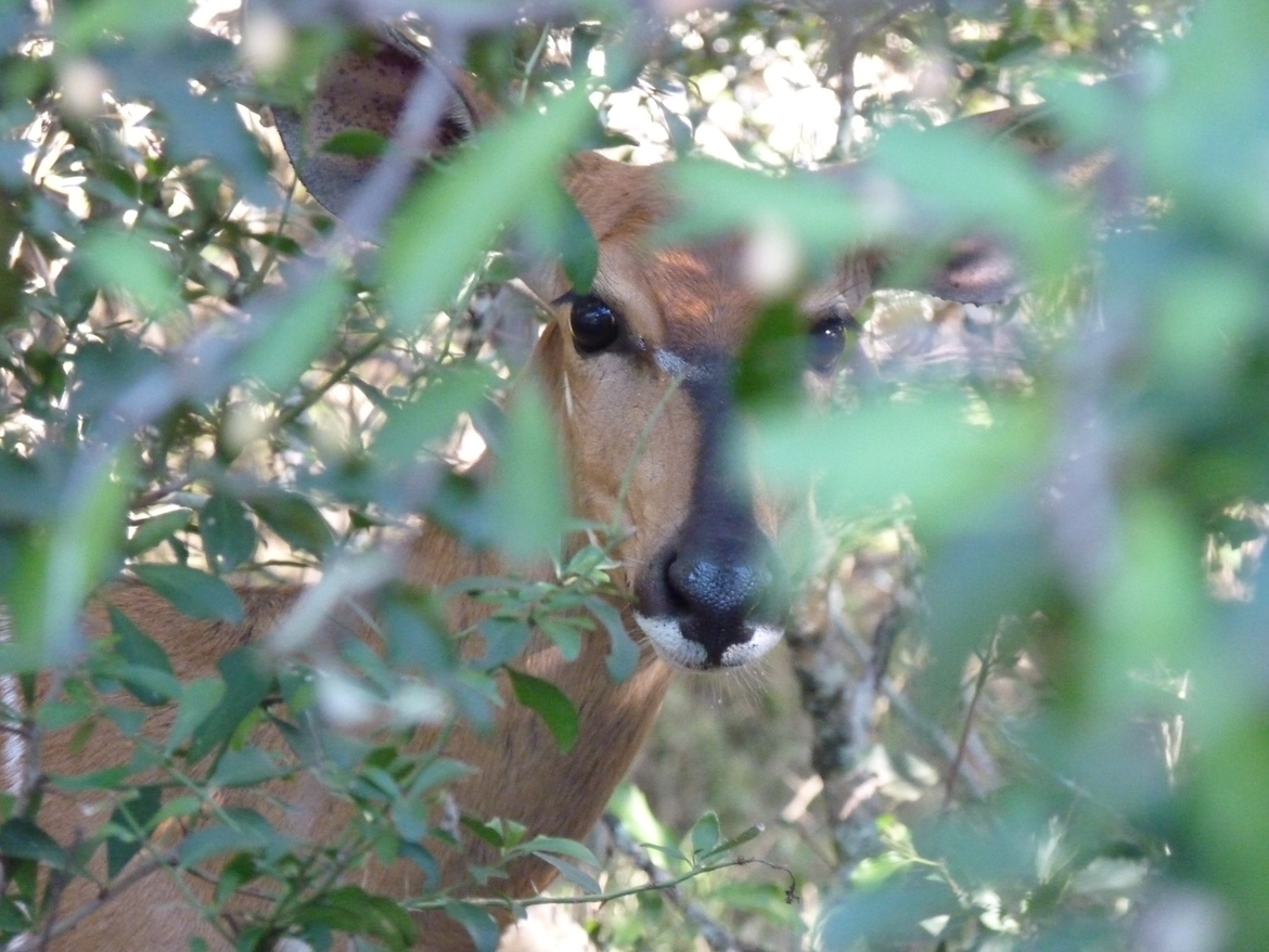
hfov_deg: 9.7
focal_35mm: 205
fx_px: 7517
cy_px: 476
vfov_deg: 7.2
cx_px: 634
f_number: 3.7
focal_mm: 36.4
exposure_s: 1/100
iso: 800
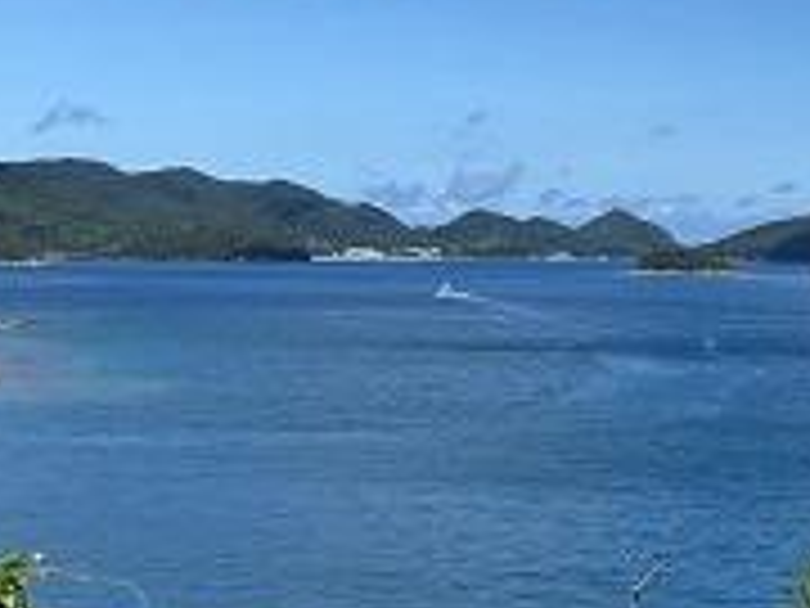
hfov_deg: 17.9
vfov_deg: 13.6
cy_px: 182
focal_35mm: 109
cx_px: 603
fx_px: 2551
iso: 20
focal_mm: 4
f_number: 1.8
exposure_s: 1/2288
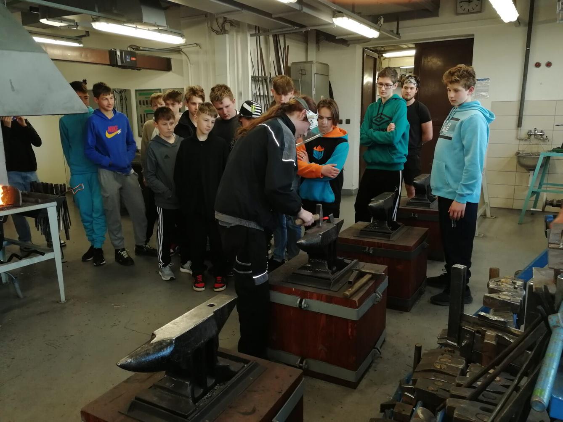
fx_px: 439
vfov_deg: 51.4
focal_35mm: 27
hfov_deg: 65.3
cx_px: 282
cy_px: 211
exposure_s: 1/50
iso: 125
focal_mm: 3.95
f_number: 2.2
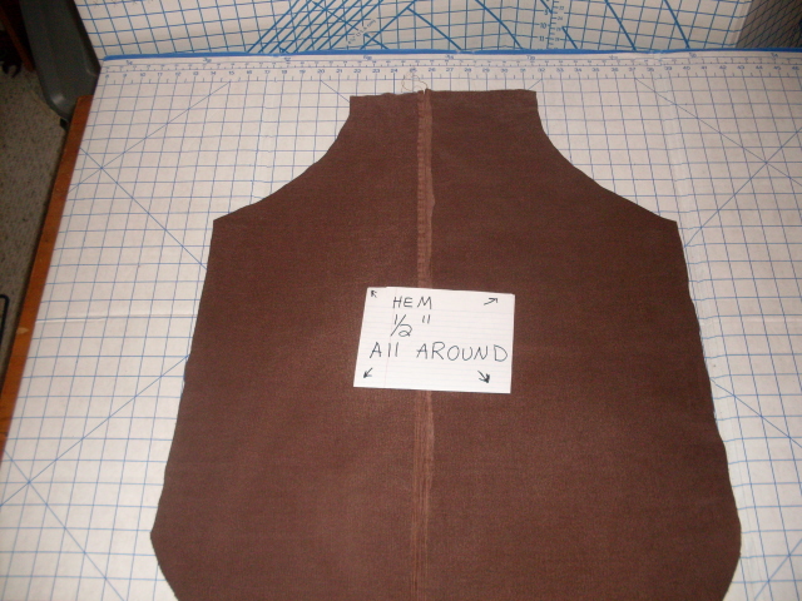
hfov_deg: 49.0
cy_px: 300
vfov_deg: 37.7
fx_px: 880
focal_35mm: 38
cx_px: 401
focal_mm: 6.3
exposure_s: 1/45
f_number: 2.8
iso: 100
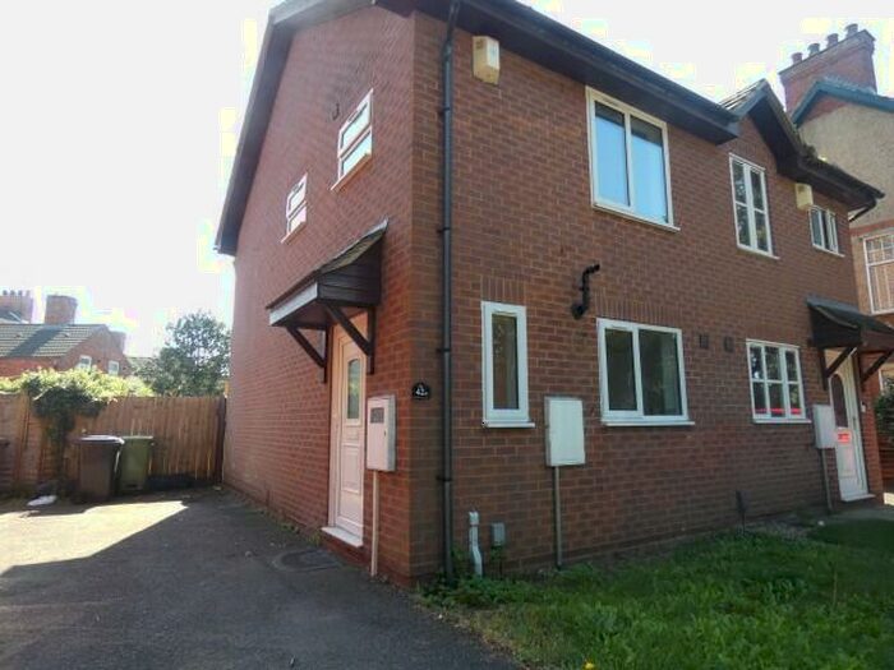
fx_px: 517
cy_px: 335
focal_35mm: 20
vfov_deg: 66.0
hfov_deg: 81.7
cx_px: 447
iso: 80
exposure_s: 1/200
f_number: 2.8
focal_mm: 3.6
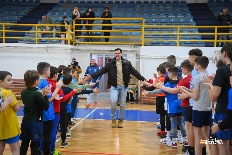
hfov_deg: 44.5
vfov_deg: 30.5
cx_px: 116
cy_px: 78
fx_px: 284
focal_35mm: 44
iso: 3200
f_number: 2.8
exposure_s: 1/400
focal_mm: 44
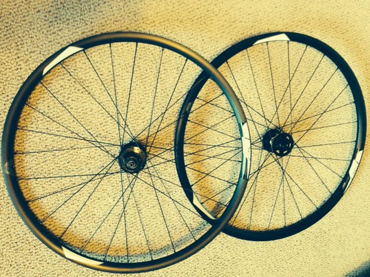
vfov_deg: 42.9
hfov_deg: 55.4
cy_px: 138
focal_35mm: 33
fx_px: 353
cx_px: 185
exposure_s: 1/17
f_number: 2.4
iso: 400
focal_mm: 4.12
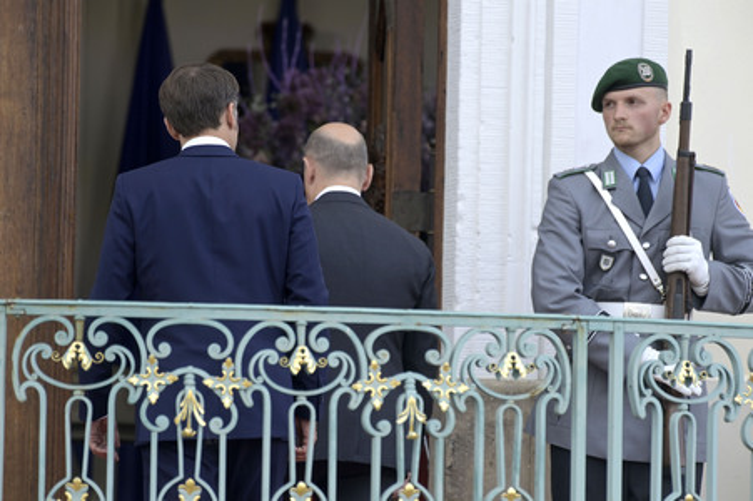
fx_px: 10450
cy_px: 250
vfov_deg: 2.7
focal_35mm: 500
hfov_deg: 4.1
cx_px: 376
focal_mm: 500
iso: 1000
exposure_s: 1/800
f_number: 6.3
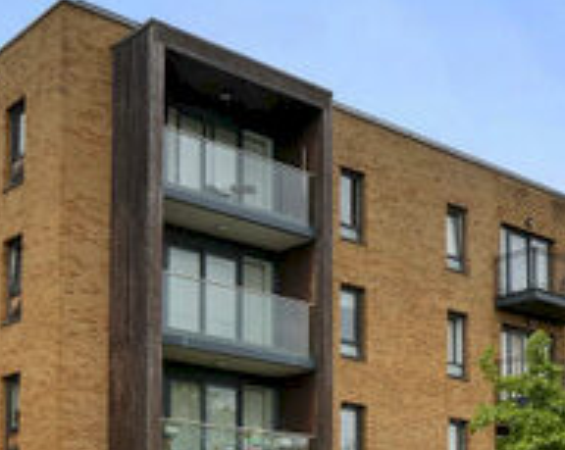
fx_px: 952
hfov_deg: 33.0
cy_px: 434
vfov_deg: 25.5
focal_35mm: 57
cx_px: 232
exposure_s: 1/30
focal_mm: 8
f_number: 9
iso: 100
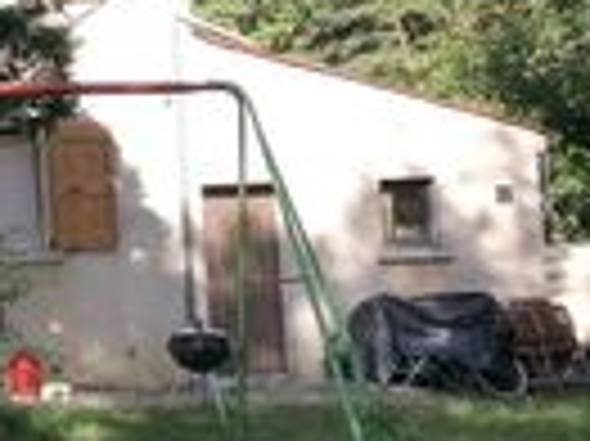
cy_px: 234
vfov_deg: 11.9
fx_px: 2112
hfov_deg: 14.3
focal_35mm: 124
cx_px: -423
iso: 50
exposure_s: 1/437
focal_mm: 4.75
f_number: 1.8
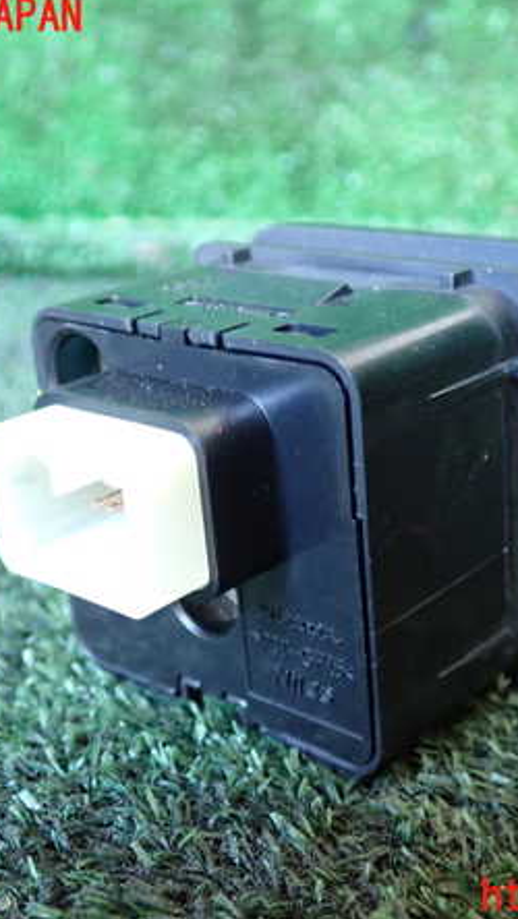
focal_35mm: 53
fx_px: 1293
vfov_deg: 39.2
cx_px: 327
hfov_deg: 22.6
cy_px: 457
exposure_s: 1/25
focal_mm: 6.37
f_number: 2.5
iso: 800
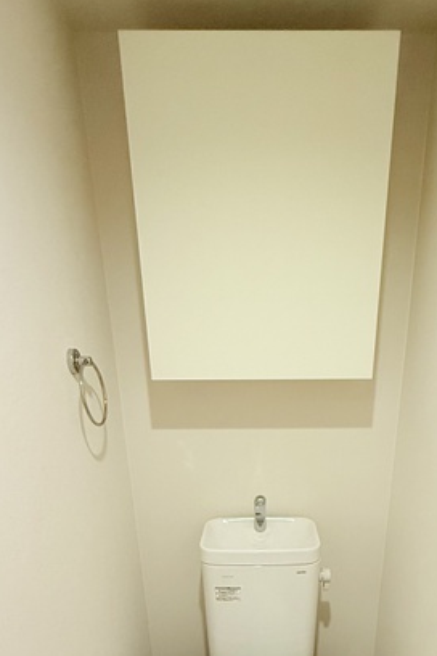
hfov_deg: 50.9
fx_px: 455
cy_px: 519
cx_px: 264
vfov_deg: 65.4
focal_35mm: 25
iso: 320
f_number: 2.2
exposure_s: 1/100
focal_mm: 2.22
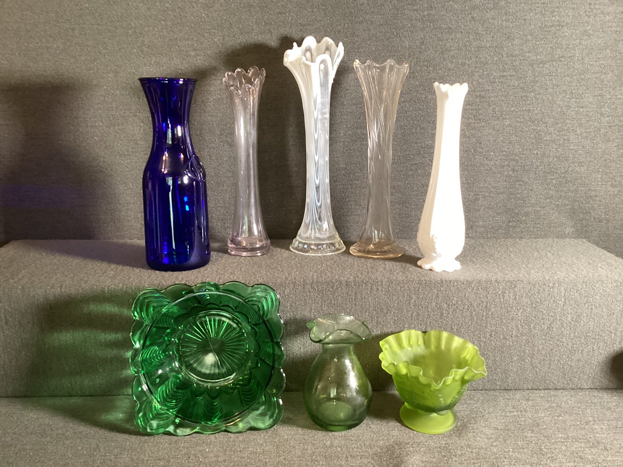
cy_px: 234
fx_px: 558
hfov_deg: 58.3
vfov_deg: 45.4
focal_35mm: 31
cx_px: 312
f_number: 2.4
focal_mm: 3.3
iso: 250
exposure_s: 1/40
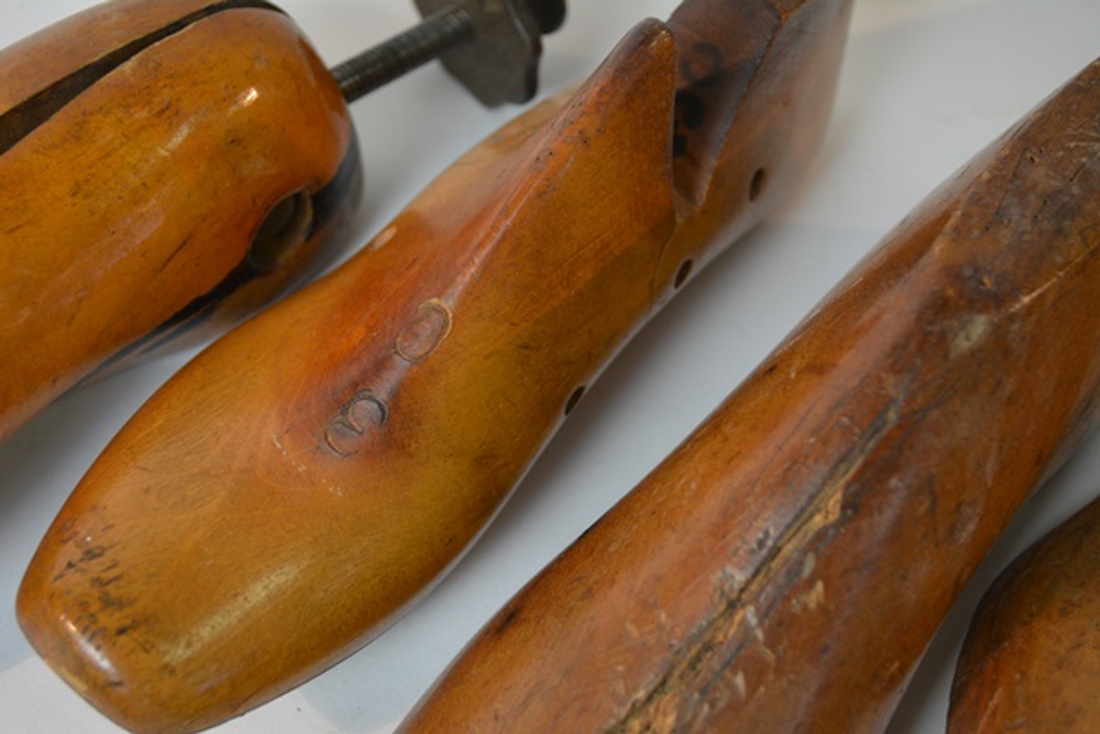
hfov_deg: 36.9
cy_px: 367
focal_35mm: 54
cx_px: 550
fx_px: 1650
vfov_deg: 25.1
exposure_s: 1/60
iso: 450
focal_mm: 36
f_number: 5
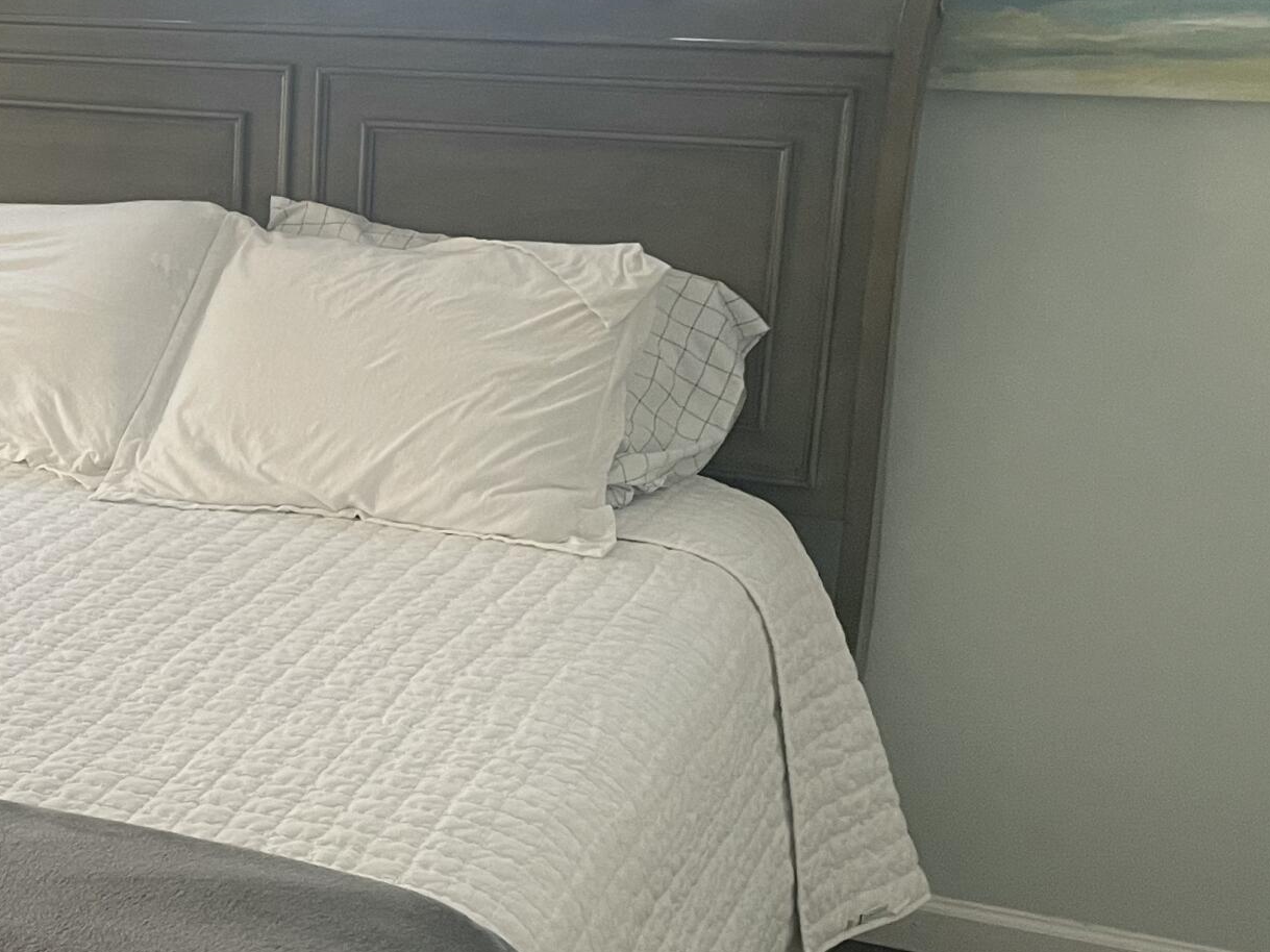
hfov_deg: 28.2
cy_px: 563
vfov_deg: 22.9
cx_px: -45
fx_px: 2348
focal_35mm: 64
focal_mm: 4.2
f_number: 1.6
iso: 200
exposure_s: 1/60
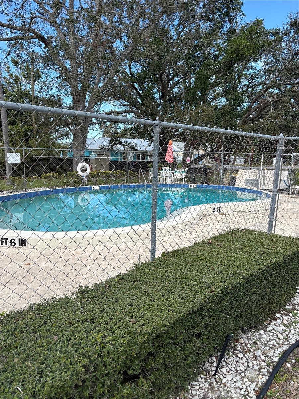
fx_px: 299
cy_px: 200
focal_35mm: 26
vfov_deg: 67.3
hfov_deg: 53.1
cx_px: 150
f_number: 1.6
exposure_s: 1/1783
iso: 50
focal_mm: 5.96
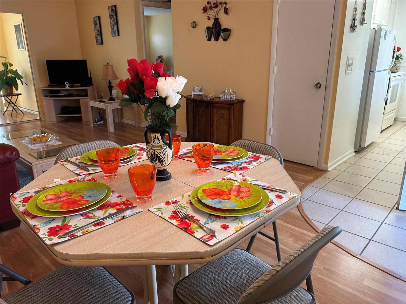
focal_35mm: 26
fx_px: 305
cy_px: 152
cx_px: 203
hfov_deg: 67.3
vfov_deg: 53.1
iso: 125
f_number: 1.5
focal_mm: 5.7
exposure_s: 1/60
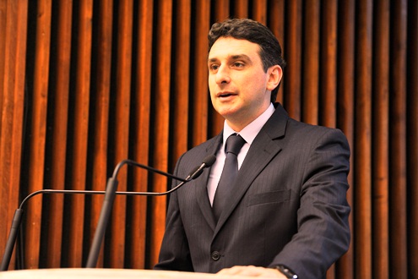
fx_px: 1451
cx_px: 209
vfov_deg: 11.0
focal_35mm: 125
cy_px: 140
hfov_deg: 16.4
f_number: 2.8
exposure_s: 1/125
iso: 1000
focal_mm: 125
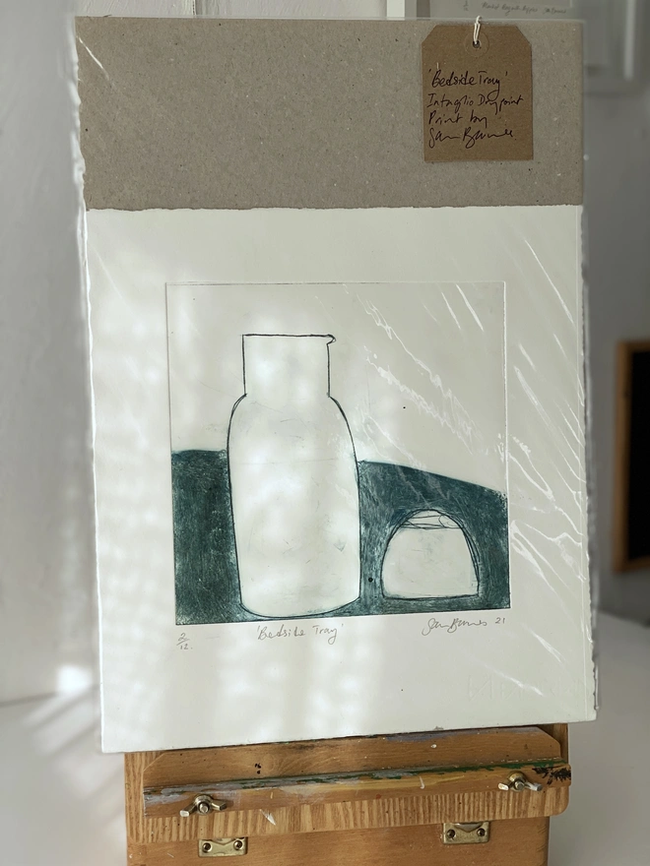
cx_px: 325
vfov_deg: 36.8
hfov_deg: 28.0
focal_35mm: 52
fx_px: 1302
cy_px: 433
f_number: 2
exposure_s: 1/545
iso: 20
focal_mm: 6
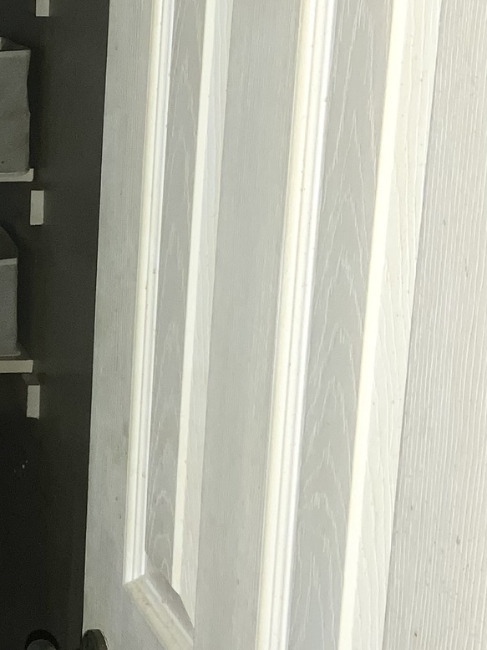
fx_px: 1613
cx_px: -172
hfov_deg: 16.1
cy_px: 282
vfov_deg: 22.7
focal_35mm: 86
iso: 50
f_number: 1.8
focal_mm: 3
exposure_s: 1/24
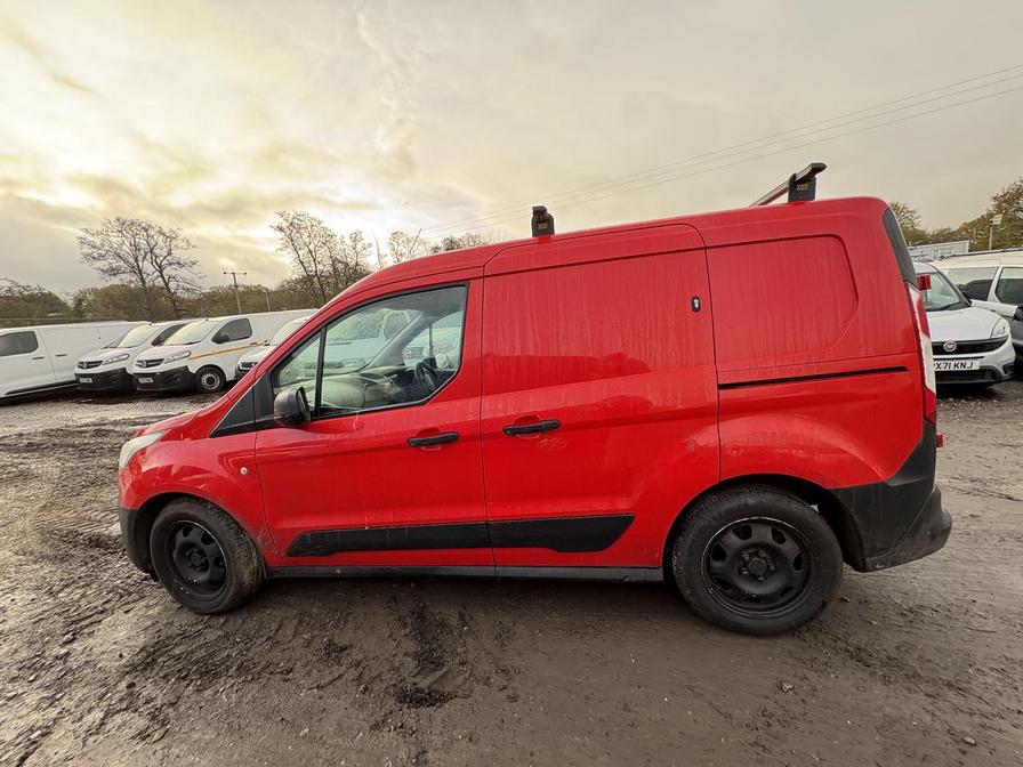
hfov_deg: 102.1
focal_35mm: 14
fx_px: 414
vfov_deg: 85.7
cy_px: 384
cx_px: 512
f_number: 2.2
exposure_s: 1/173
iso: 50
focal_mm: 2.22
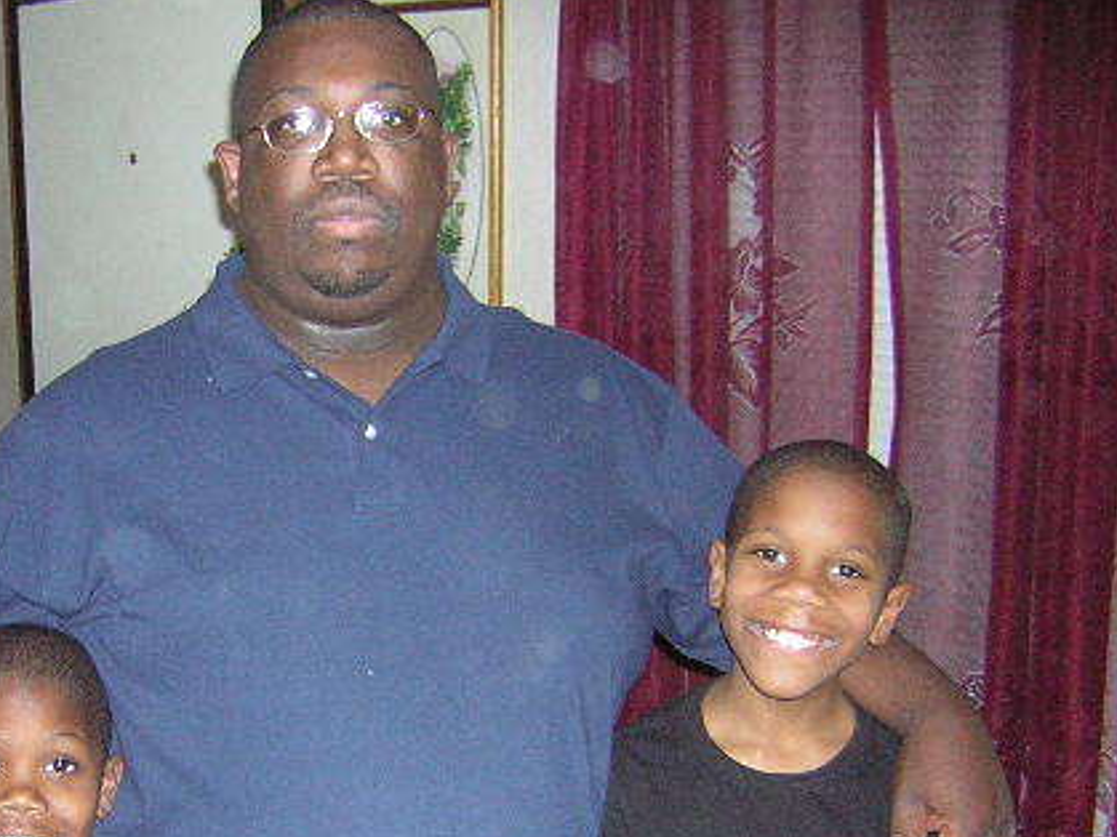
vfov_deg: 26.5
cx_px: 352
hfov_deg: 34.5
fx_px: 1774
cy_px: 528
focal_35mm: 55
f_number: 2.6
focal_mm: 4.7
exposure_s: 1/60.1
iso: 200
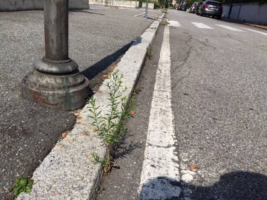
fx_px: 224
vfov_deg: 48.2
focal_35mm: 29
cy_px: 100
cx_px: 134
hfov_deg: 61.7
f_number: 2.2
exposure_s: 1/3597
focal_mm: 4.15
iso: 32
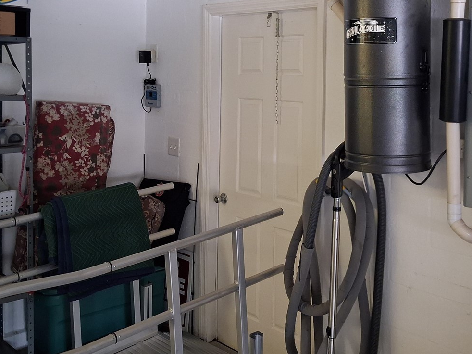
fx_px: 600
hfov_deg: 42.6
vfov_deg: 32.3
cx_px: 302
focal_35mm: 44
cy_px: 89
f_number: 1.8
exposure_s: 1/24
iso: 640
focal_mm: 4
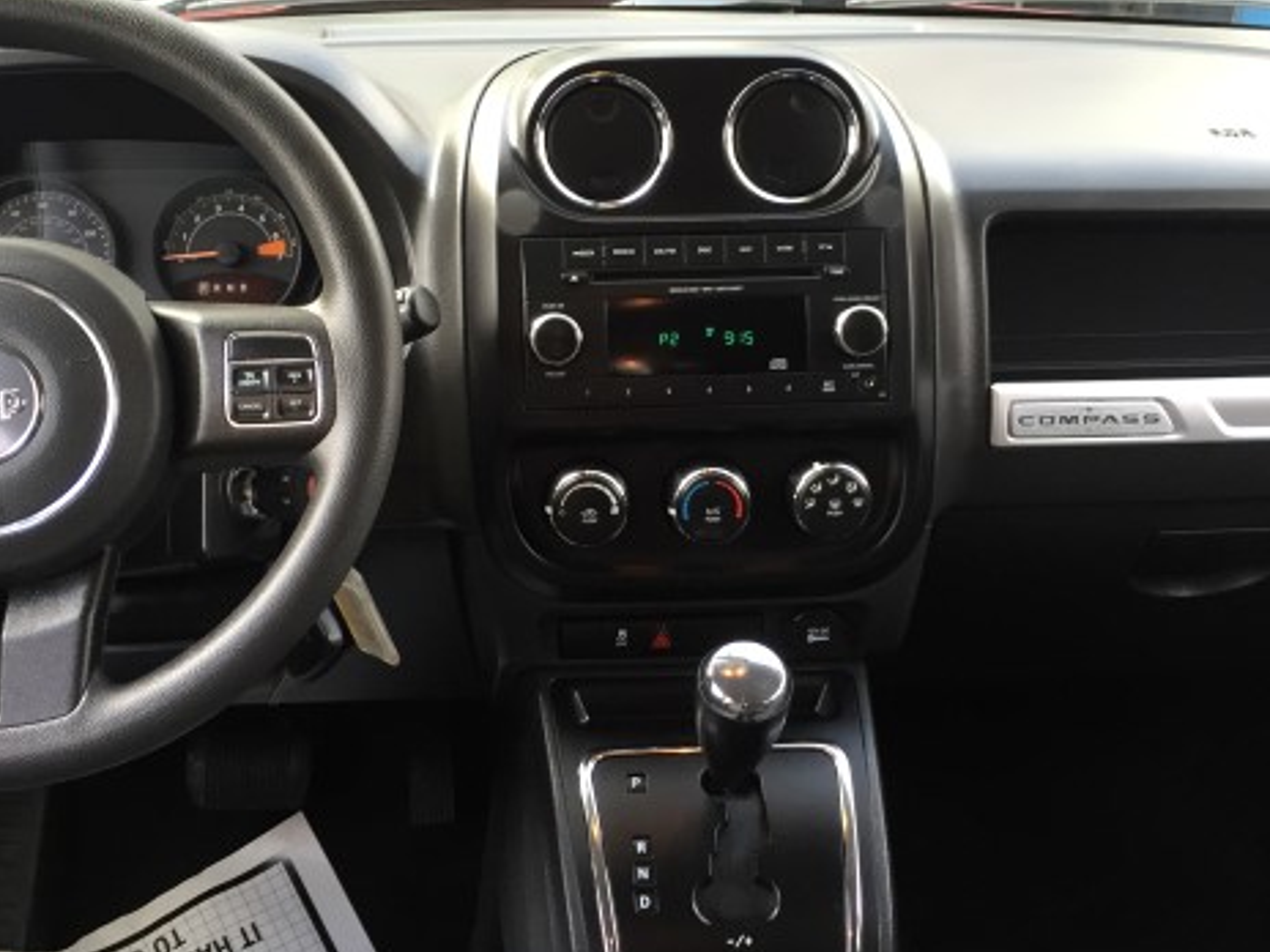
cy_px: 416
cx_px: 591
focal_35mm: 40
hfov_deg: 46.8
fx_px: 1468
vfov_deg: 35.9
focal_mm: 4.15
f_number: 2.2
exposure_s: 1/30
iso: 32
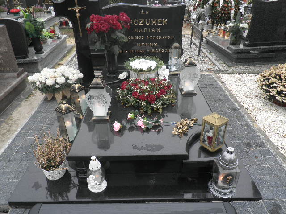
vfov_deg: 51.4
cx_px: 143
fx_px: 223
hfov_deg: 65.3
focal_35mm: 27
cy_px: 107
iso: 64
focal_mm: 5
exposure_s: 1/60
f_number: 3.5
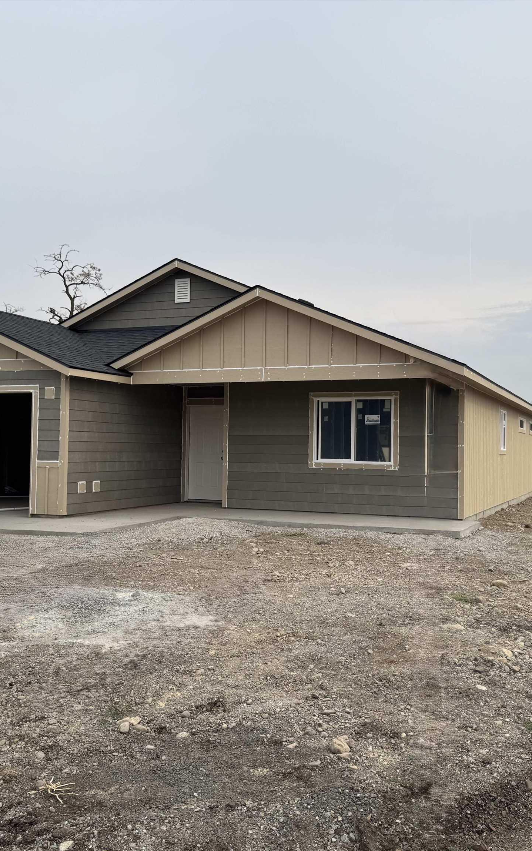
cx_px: 272
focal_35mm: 34
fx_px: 789
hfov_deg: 37.3
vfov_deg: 56.7
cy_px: 426
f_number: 1.78
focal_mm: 6.76
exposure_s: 1/3413
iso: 80
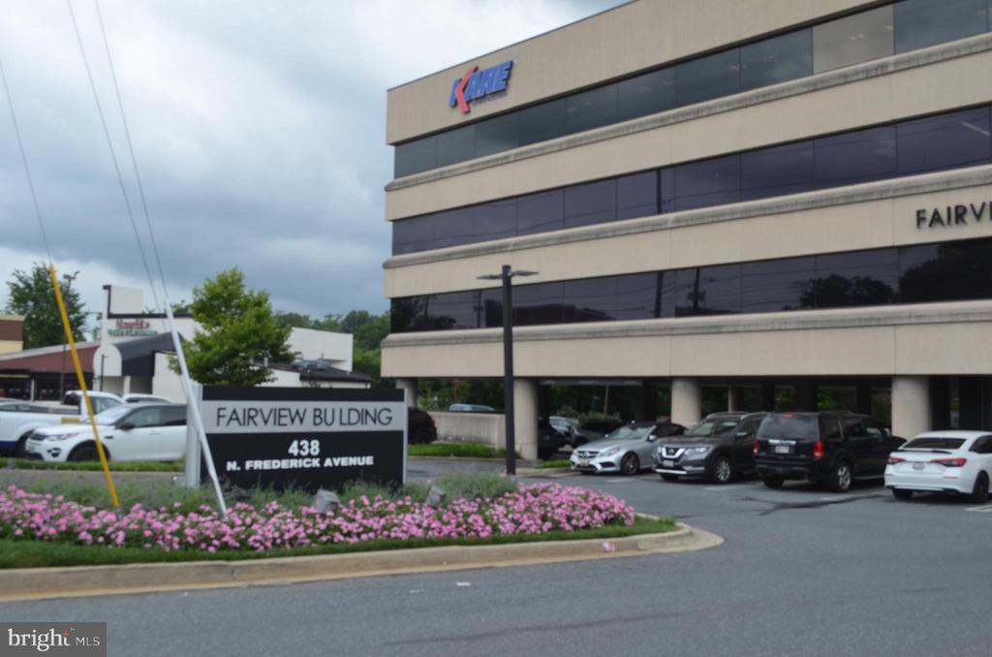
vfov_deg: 36.7
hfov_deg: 53.2
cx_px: 496
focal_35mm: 36
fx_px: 990
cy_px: 328
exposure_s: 1/250
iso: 160
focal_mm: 24
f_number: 8
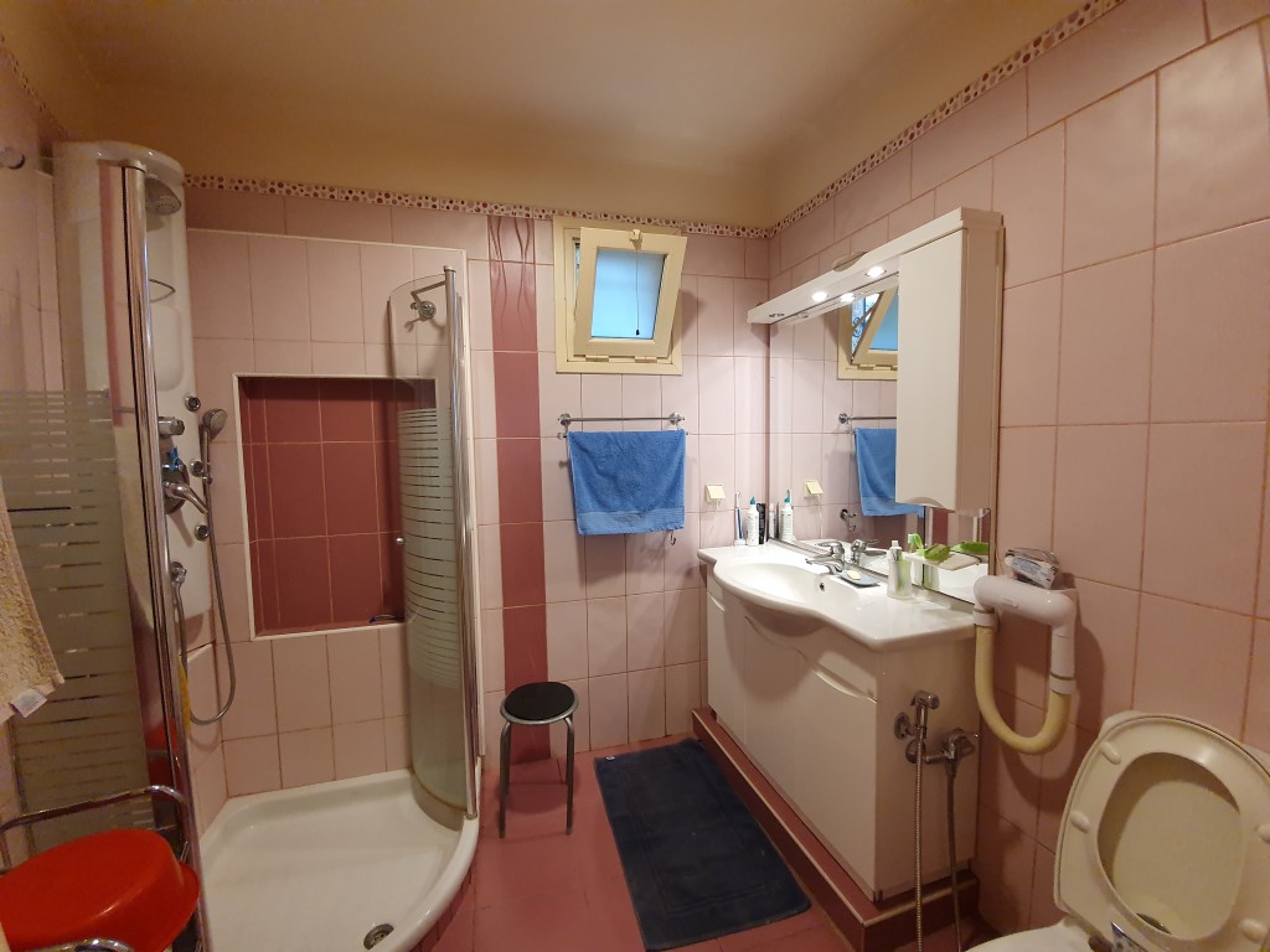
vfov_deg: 89.9
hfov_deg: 106.2
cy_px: 476
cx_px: 635
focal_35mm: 13
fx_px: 477
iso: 320
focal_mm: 1.8
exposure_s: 1/50
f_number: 2.2
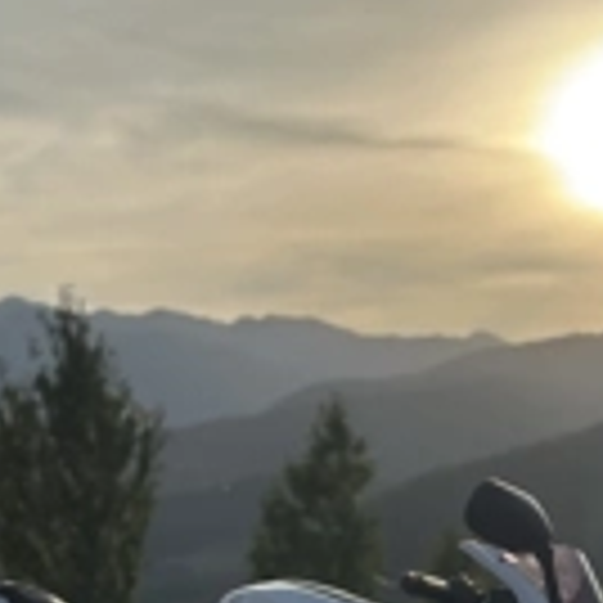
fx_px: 2503
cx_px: 446
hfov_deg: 13.7
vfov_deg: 13.6
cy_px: 572
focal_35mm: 127
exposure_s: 1/18868
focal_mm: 6.86
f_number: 1.78
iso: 100
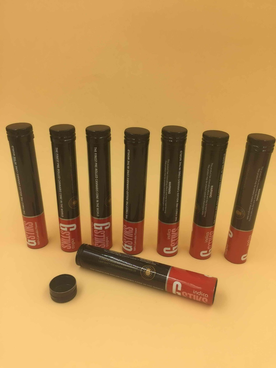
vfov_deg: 61.7
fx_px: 308
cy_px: 184
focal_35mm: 29
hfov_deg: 48.2
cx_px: 138
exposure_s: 1/476
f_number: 2.2
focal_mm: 4.15
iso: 32
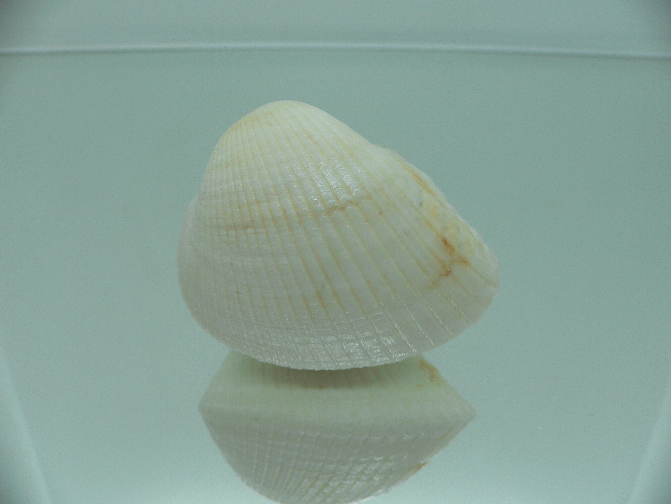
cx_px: 336
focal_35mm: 35
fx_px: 678
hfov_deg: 52.6
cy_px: 252
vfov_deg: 40.7
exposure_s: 1/60
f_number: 2.8
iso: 80
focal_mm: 4.6
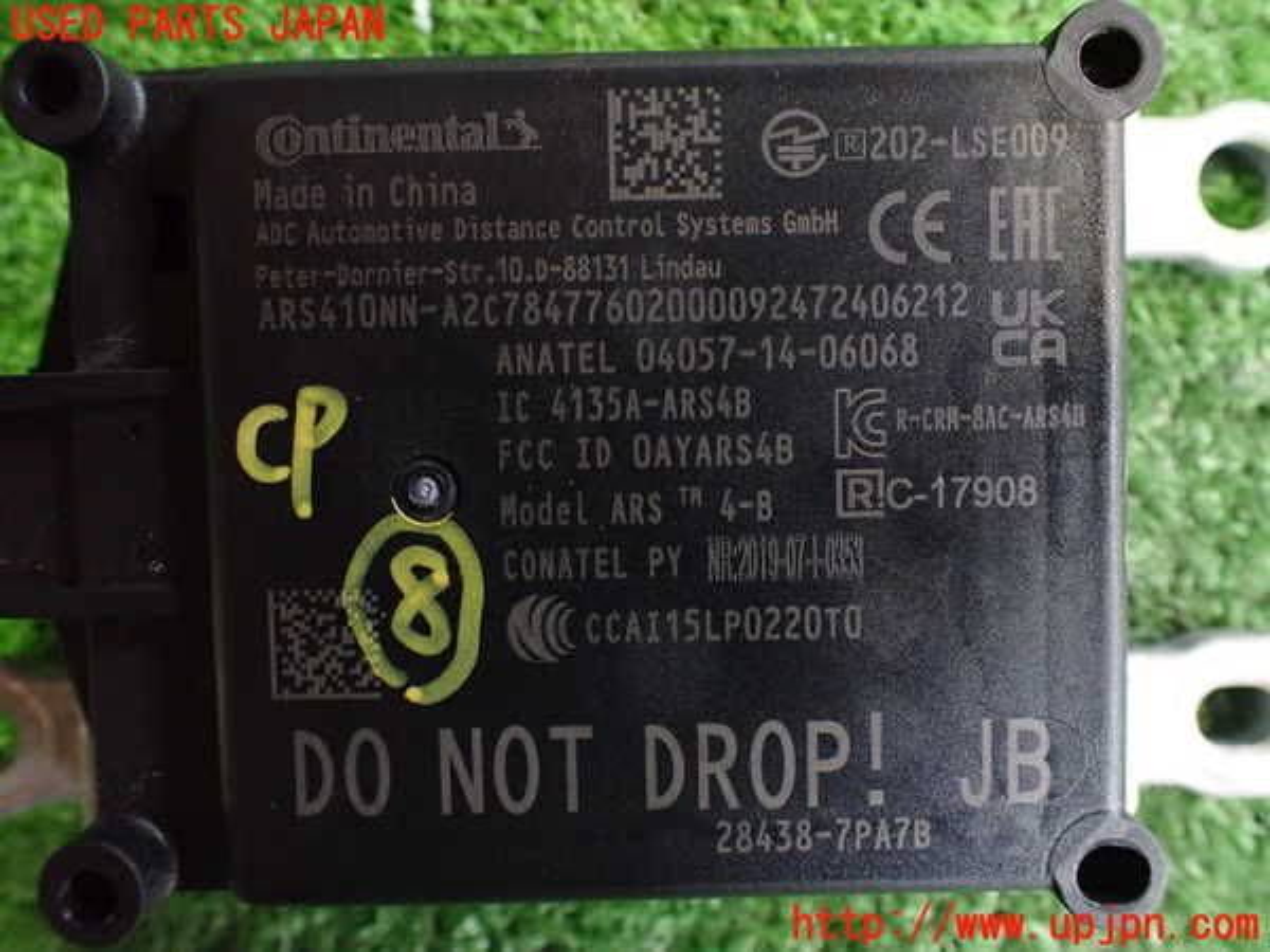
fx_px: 1101
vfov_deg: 46.8
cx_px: 635
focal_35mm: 30
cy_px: 476
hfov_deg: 60.0
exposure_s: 1/30
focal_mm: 5.4
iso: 800
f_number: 2.3
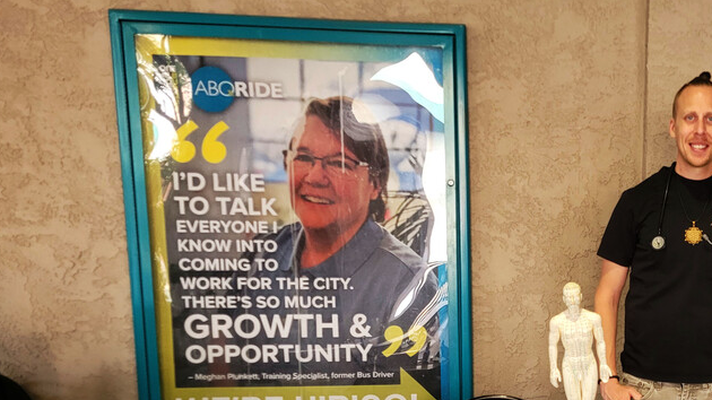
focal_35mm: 47
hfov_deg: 41.6
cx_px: 584
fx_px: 887
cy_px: 366
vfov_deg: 24.6
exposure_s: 1/120
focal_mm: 5.4
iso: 250
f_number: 1.8
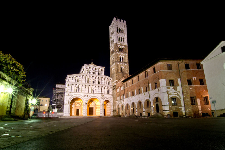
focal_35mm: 16
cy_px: 75
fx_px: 103
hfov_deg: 95.0
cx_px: 112
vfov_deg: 72.0
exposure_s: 30
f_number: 22
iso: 200
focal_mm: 11
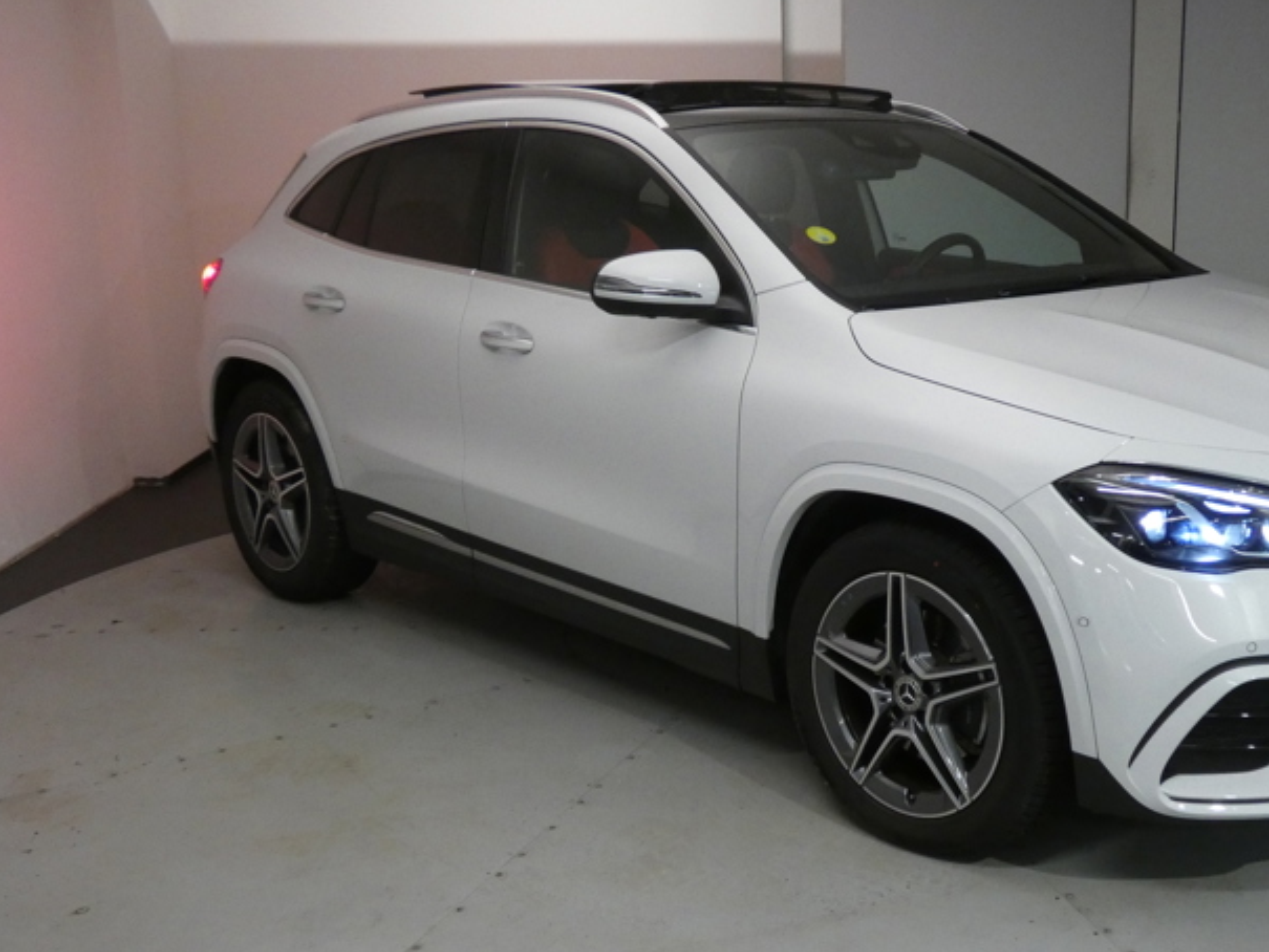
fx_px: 1503
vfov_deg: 35.1
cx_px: 833
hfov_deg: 45.2
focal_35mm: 41
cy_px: 558
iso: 500
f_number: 3.3
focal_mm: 5.5
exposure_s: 1/80
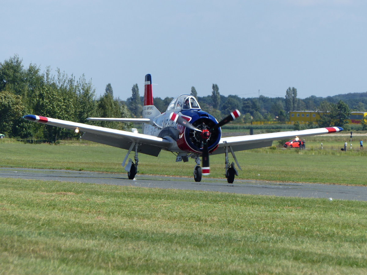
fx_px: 5227
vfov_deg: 3.0
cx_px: 184
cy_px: 138
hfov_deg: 4.0
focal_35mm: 493
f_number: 4
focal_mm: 88.7
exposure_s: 1/1000
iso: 100
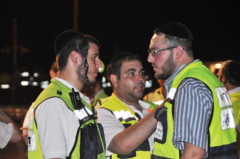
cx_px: 120
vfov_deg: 7.0
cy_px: 80
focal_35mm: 195
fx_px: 1298
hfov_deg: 10.6
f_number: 5.6
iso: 800
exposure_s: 1/60
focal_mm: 130
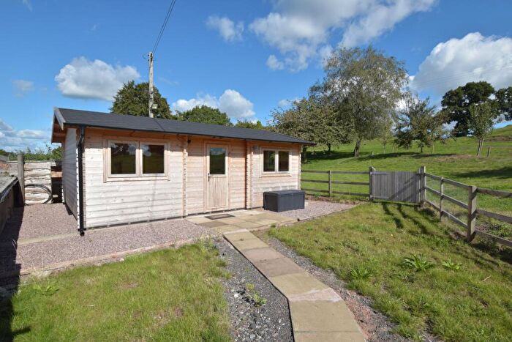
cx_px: 256
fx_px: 256
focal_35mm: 18
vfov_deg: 67.4
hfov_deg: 90.0
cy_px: 171
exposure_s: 1/350
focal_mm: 12
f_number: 9.5
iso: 250
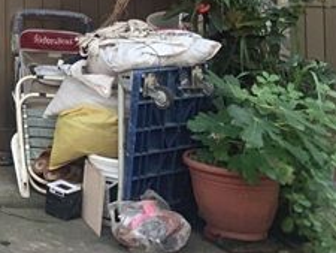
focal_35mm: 111
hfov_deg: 14.4
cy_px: -238
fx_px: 1078
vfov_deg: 12.0
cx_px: -360
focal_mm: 4.25
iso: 25
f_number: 1.8
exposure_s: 1/341
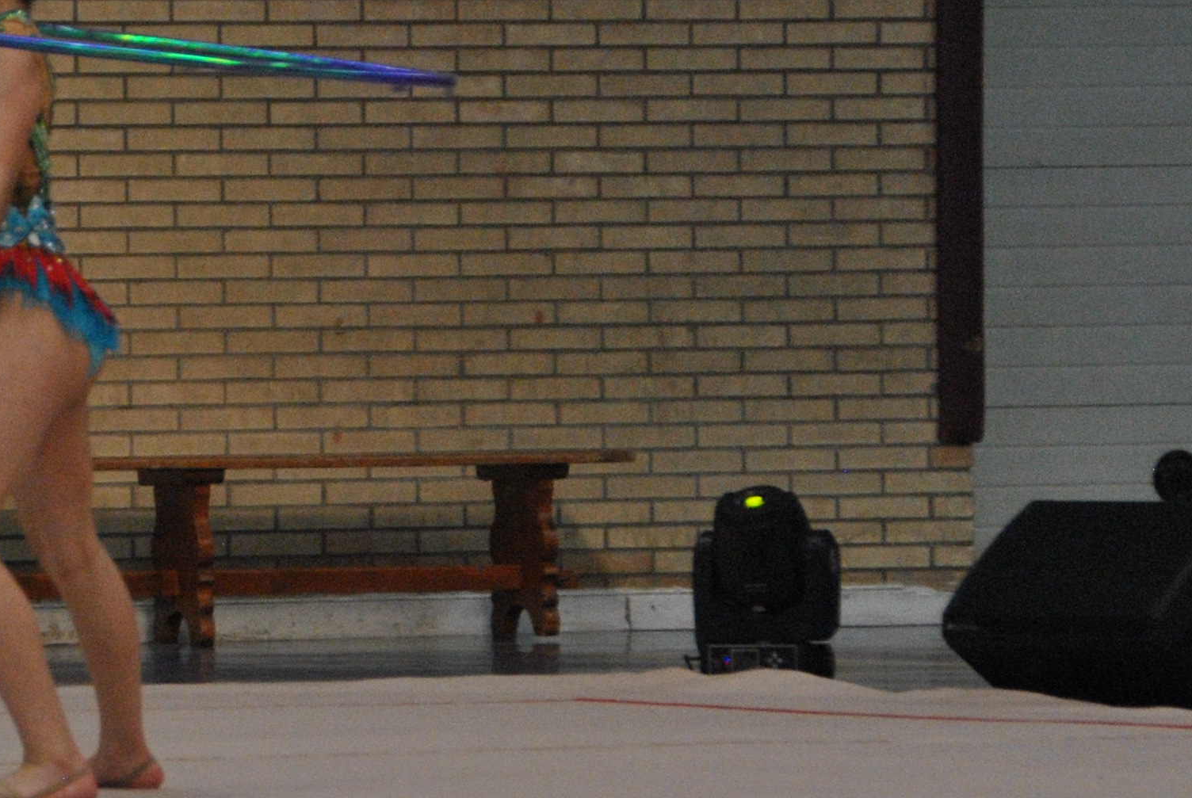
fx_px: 11007
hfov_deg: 6.2
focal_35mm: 332
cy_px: 411
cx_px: -83
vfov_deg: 4.2
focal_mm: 86
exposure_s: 1/250
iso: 800
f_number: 5.3
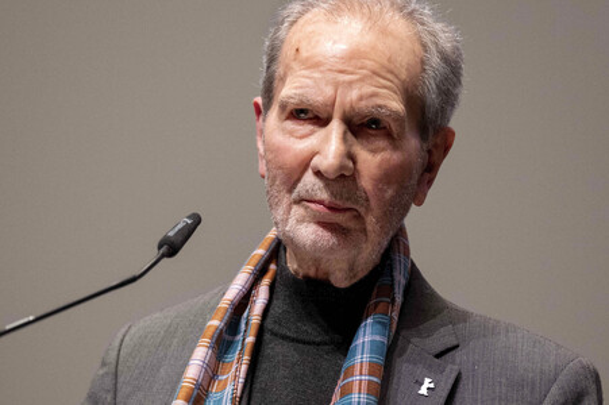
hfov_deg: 9.8
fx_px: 3550
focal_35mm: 210
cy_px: 202
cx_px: 304
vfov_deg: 6.5
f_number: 2.8
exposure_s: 1/280
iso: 2500
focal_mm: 140
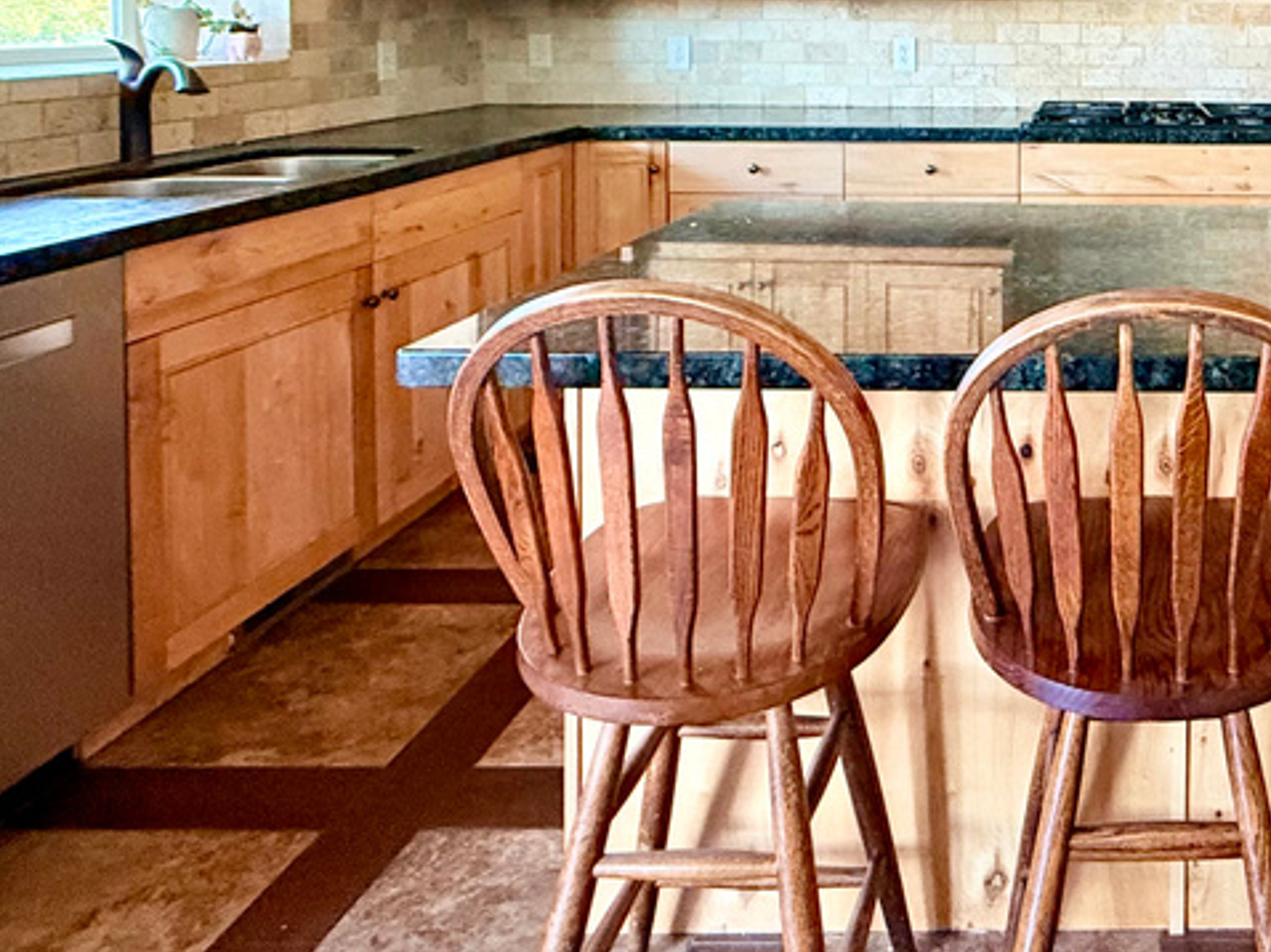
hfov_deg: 52.4
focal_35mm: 30
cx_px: 1154
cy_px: 43
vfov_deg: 41.8
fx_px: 1101
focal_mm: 2.22
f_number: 2.2
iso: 400
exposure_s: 1/60
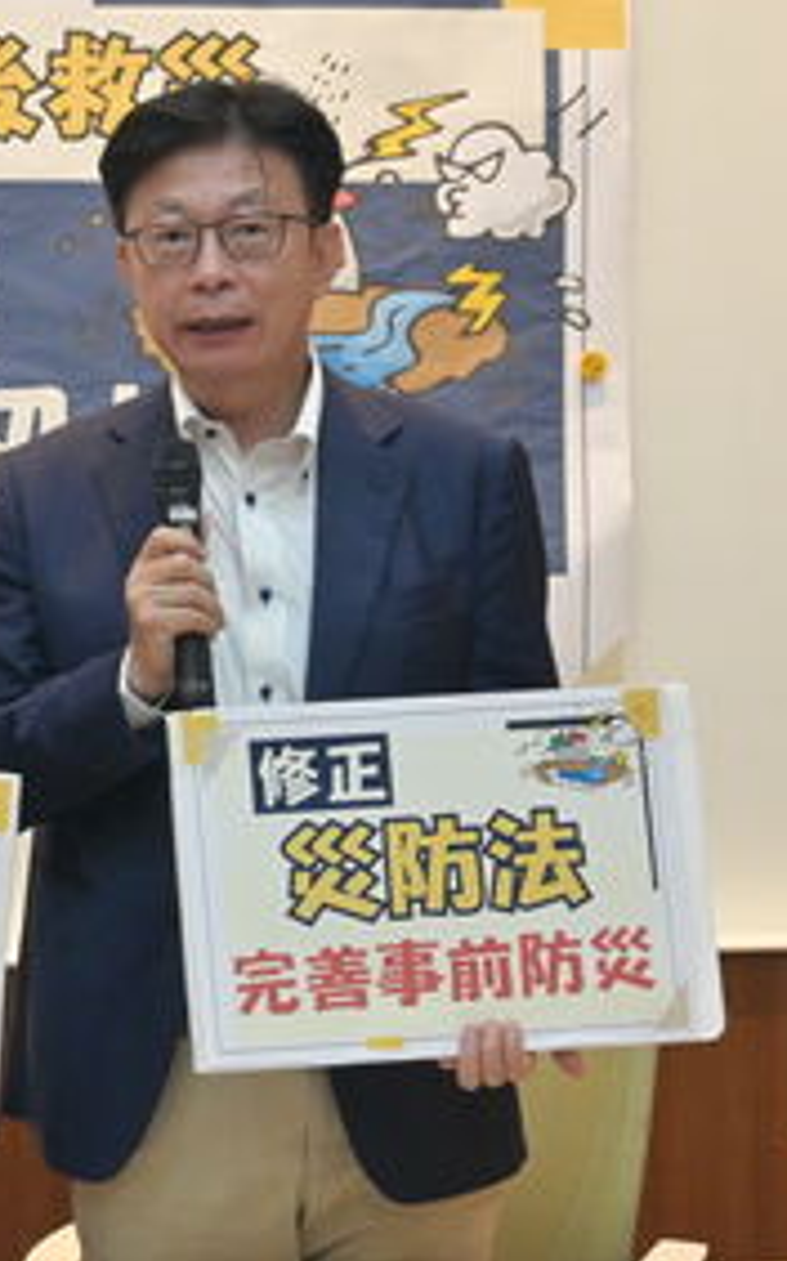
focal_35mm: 153
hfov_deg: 8.5
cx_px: -188
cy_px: 514
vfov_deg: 13.7
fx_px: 5259
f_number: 9
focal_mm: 47
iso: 3200
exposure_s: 1/100
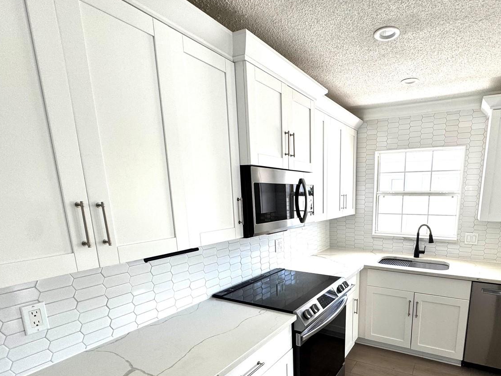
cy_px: 256
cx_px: 324
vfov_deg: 64.0
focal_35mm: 20
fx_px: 289
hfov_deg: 79.7
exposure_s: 1/99
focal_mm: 2.22
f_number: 2.2
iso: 80
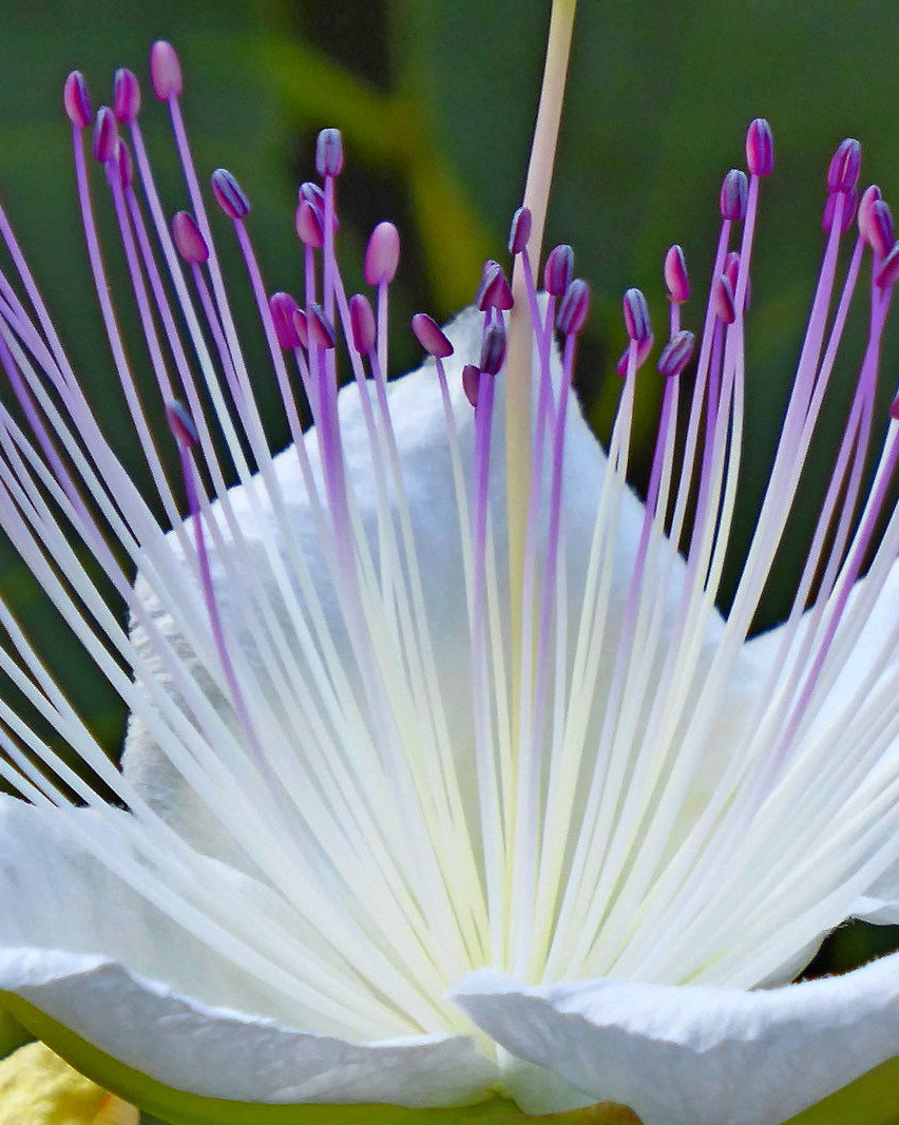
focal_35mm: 820
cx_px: 496
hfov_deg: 1.9
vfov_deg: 2.4
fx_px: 27288
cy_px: 805
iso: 160
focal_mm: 66.8
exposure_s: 1/100
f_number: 6
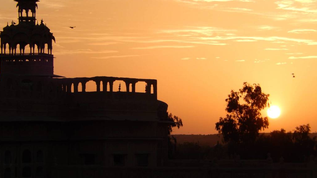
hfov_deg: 13.4
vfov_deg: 7.5
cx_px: 158
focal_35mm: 161
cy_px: 86
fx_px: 1353
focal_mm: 26.4
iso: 125
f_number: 5.6
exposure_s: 1/320
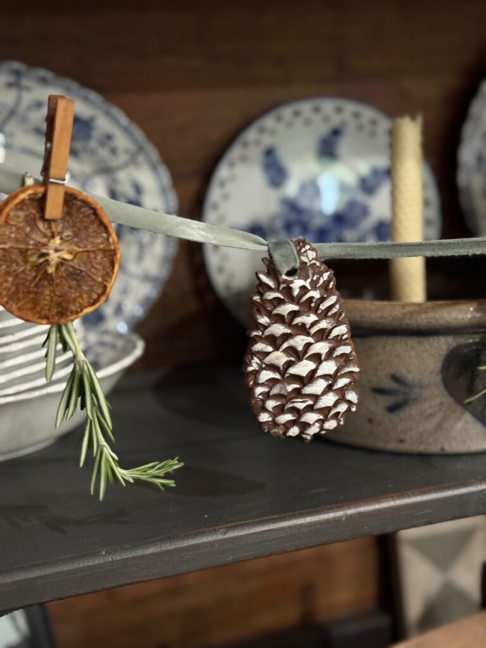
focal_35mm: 48
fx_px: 899
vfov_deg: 39.7
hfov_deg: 30.3
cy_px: 324
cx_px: 243
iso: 640
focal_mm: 6.76
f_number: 1.78
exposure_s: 1/20
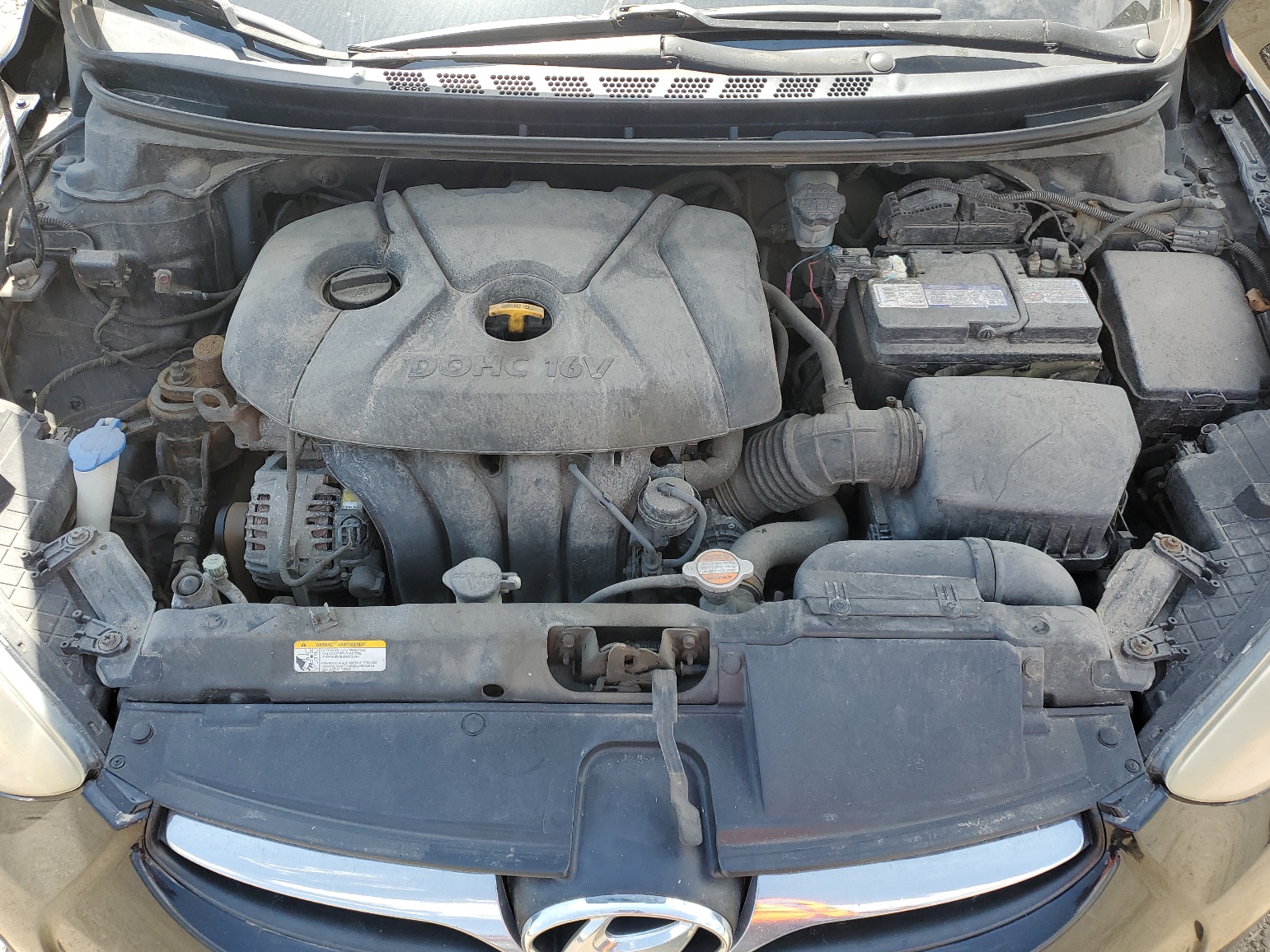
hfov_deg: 65.3
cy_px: 478
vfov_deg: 51.4
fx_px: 991
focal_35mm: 27
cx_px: 625
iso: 50
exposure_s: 1/588
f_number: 1.5
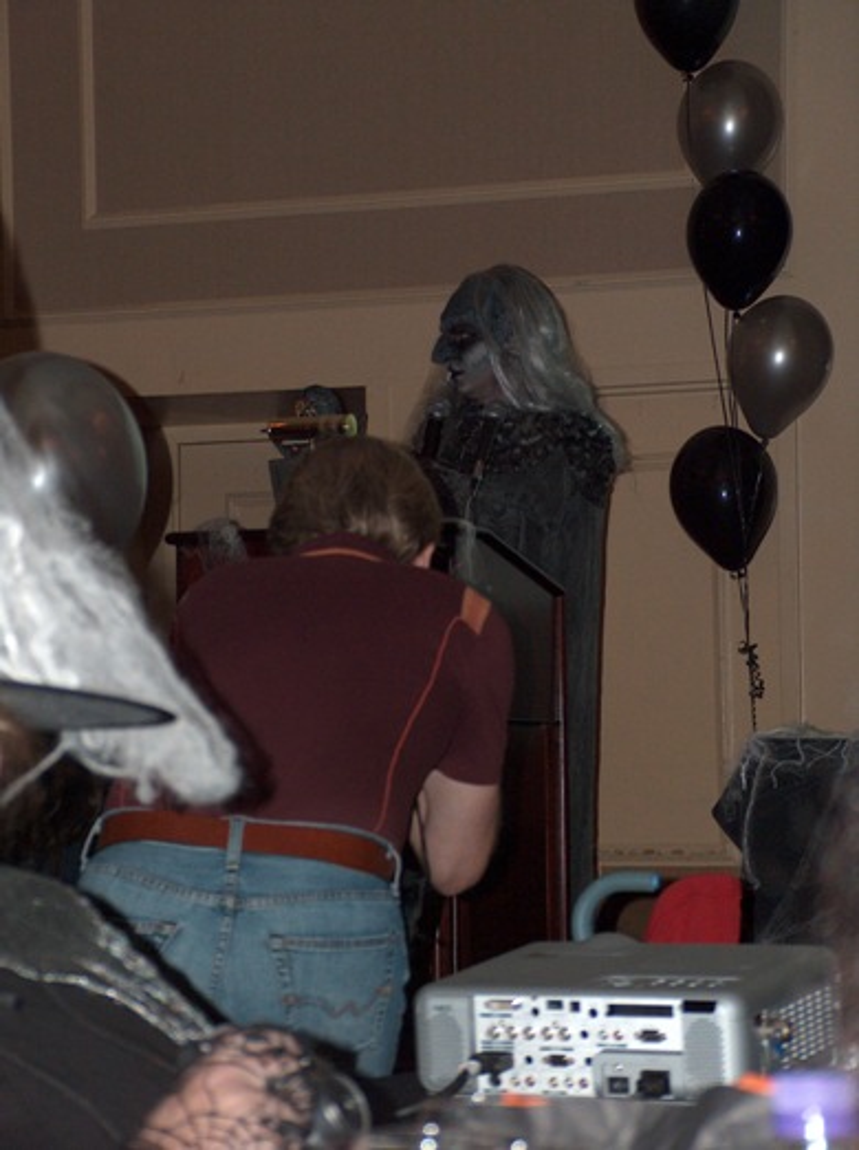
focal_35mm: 136
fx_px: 4511
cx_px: 430
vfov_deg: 14.5
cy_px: 575
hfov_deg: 10.9
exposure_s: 1/180
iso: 200
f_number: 3
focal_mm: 27.85
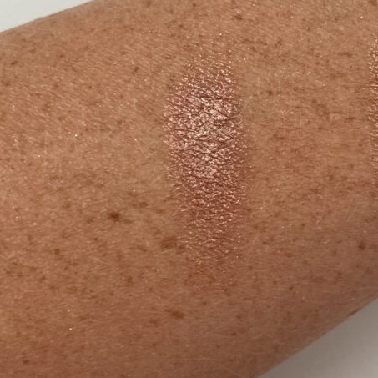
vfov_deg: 30.4
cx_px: 262
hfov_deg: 30.3
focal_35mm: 56
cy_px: 138
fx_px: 692
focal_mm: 3.99
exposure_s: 1/121
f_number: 1.8
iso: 64
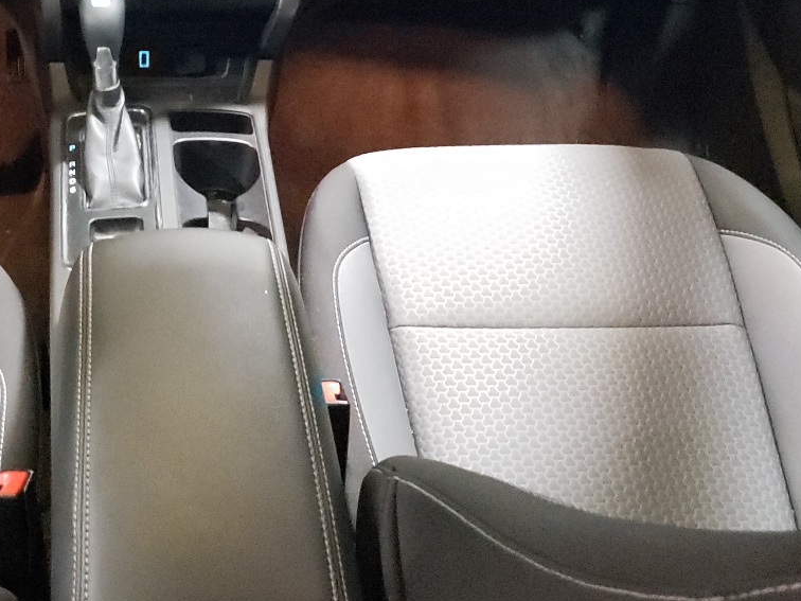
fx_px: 1273
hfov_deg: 34.0
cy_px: 121
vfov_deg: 26.1
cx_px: 170
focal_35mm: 55
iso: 964
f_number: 1.5
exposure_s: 1/24
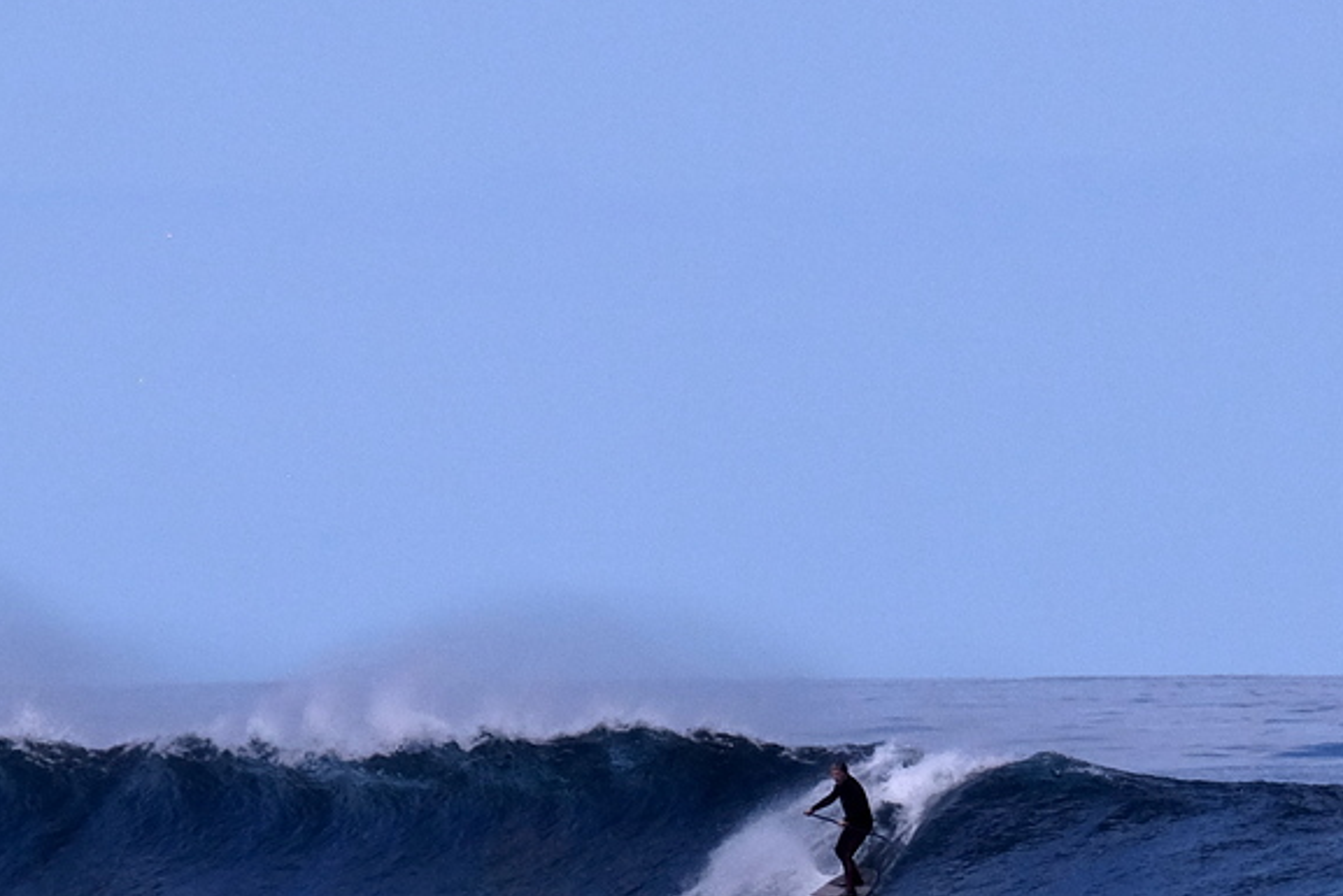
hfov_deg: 2.2
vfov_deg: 1.4
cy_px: 1188
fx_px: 35708
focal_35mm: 957
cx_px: 1252
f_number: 11
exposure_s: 1/2000
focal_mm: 230
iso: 800
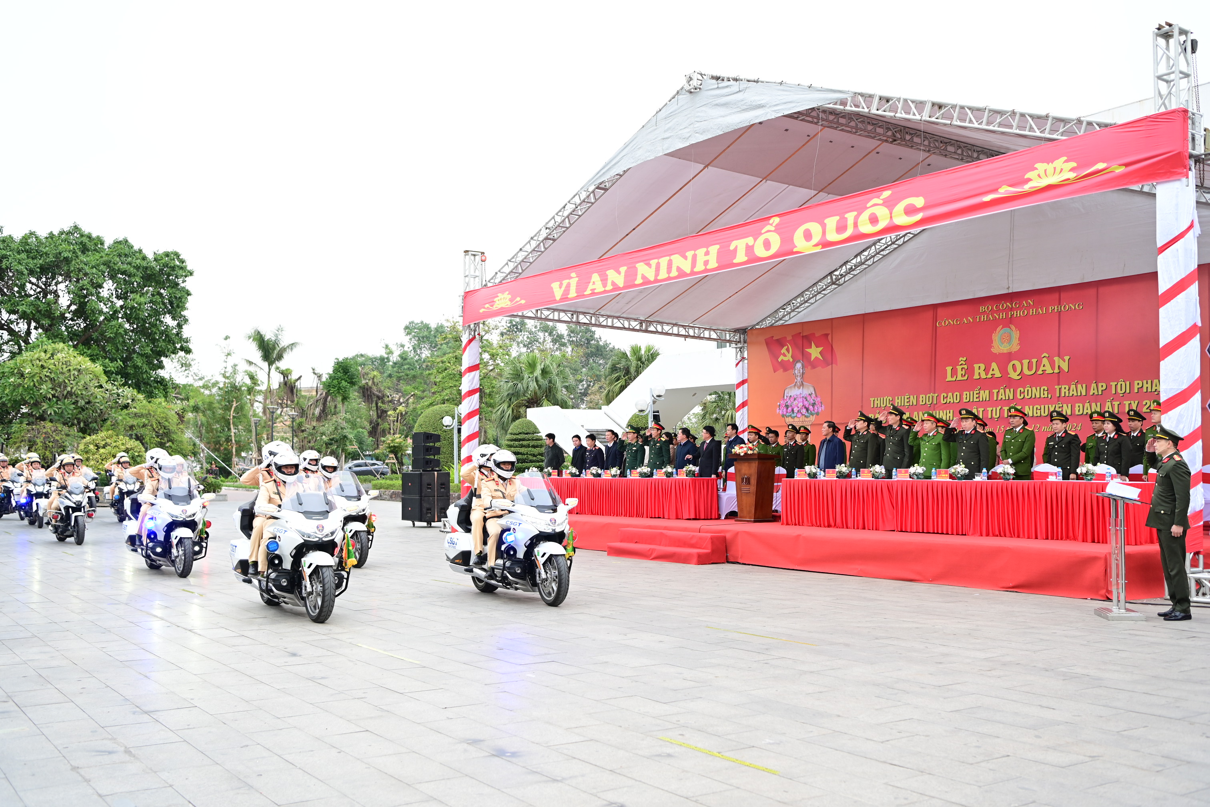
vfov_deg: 36.9
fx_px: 1210
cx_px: 605
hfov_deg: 53.1
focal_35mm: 36
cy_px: 404
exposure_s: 1/200
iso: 250
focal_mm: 36
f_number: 4
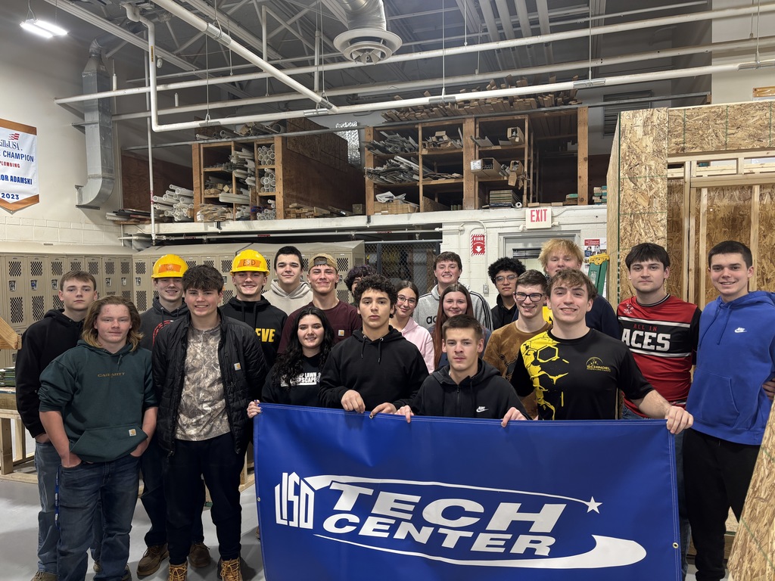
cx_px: 388
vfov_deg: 53.1
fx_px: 582
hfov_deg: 67.3
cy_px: 290
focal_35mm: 26
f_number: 1.6
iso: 80
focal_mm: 5.96
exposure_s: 1/60
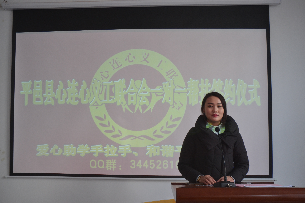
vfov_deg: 40.0
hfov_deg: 57.2
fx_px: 280
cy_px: 102
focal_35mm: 33
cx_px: 152
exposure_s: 1/80
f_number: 4.5
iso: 400
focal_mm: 22
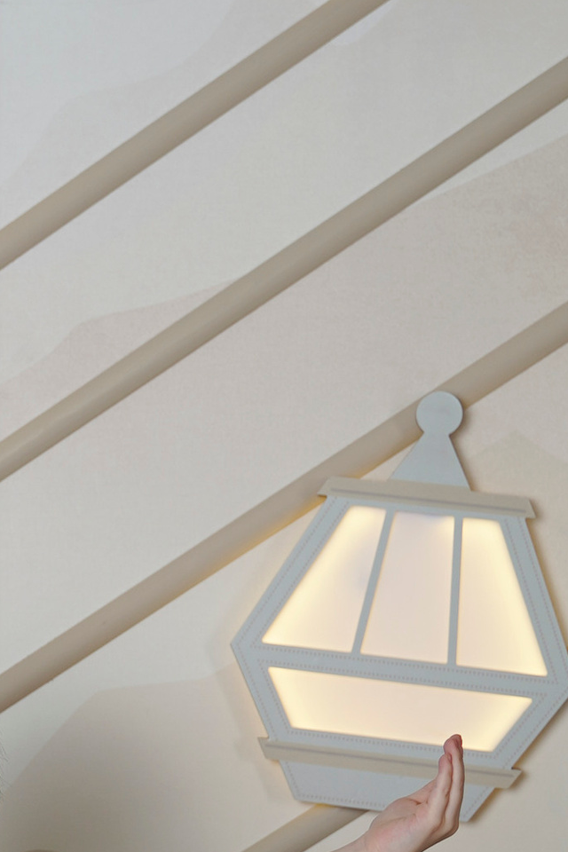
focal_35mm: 120
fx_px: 2840
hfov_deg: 10.7
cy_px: 1100
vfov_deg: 16.2
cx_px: -436
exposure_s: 1/160
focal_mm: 30
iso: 100
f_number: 3.2
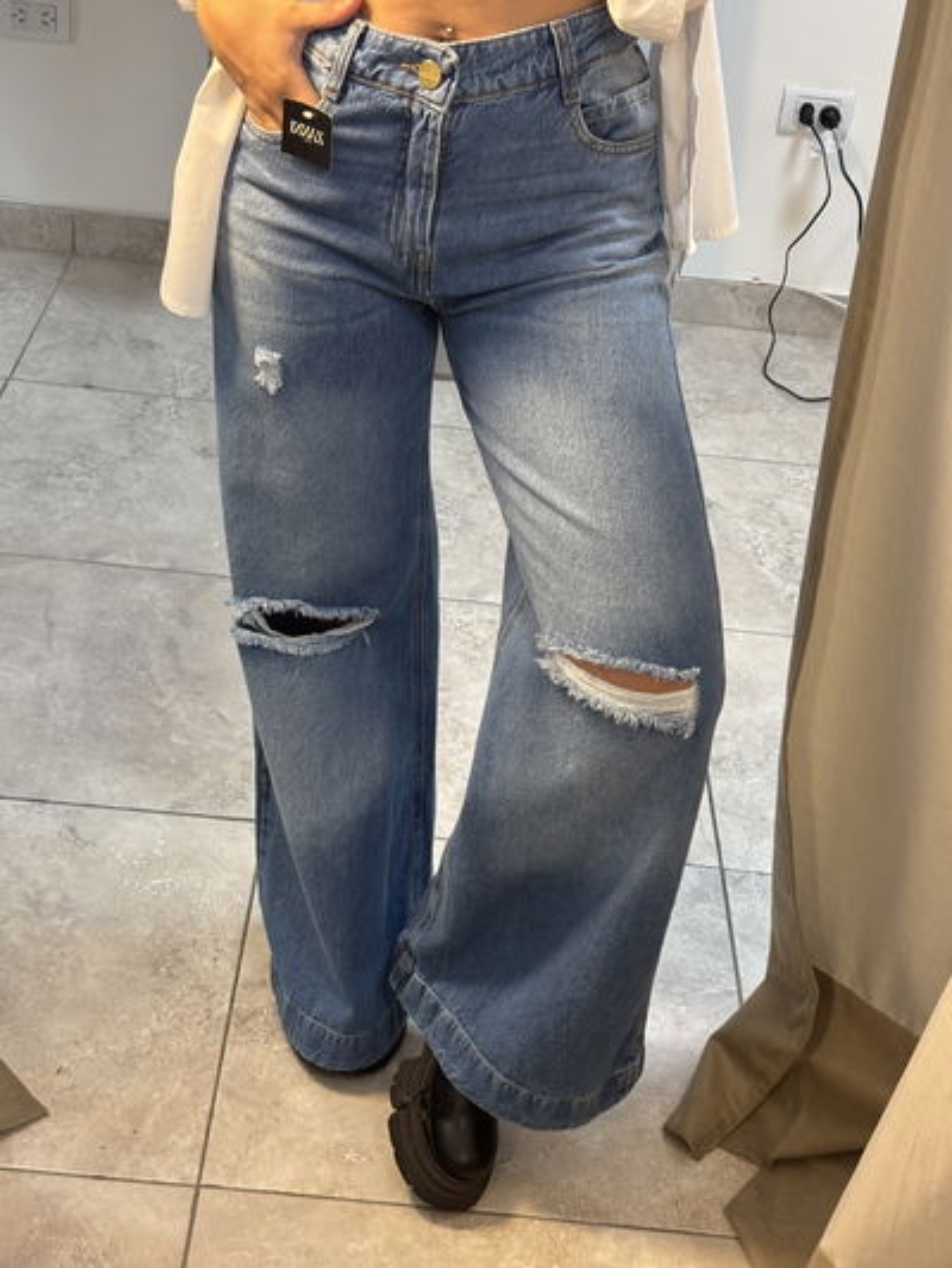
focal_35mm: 52
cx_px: 476
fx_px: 1906
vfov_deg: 36.8
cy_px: 634
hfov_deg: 28.0
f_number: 1.6
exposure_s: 1/50
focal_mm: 5.96
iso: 100
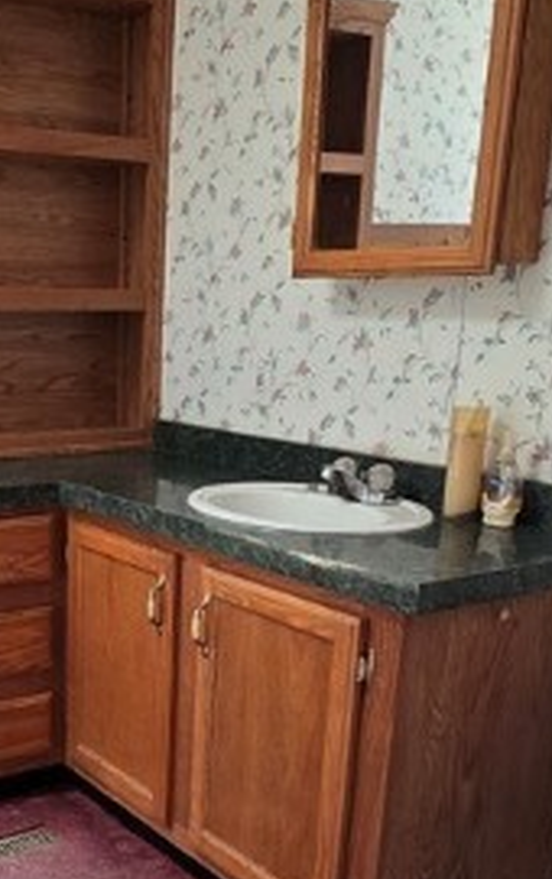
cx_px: 49
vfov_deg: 48.8
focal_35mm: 39
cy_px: 636
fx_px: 936
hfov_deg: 31.2
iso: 80
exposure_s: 1/60
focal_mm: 2.2
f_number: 2.2
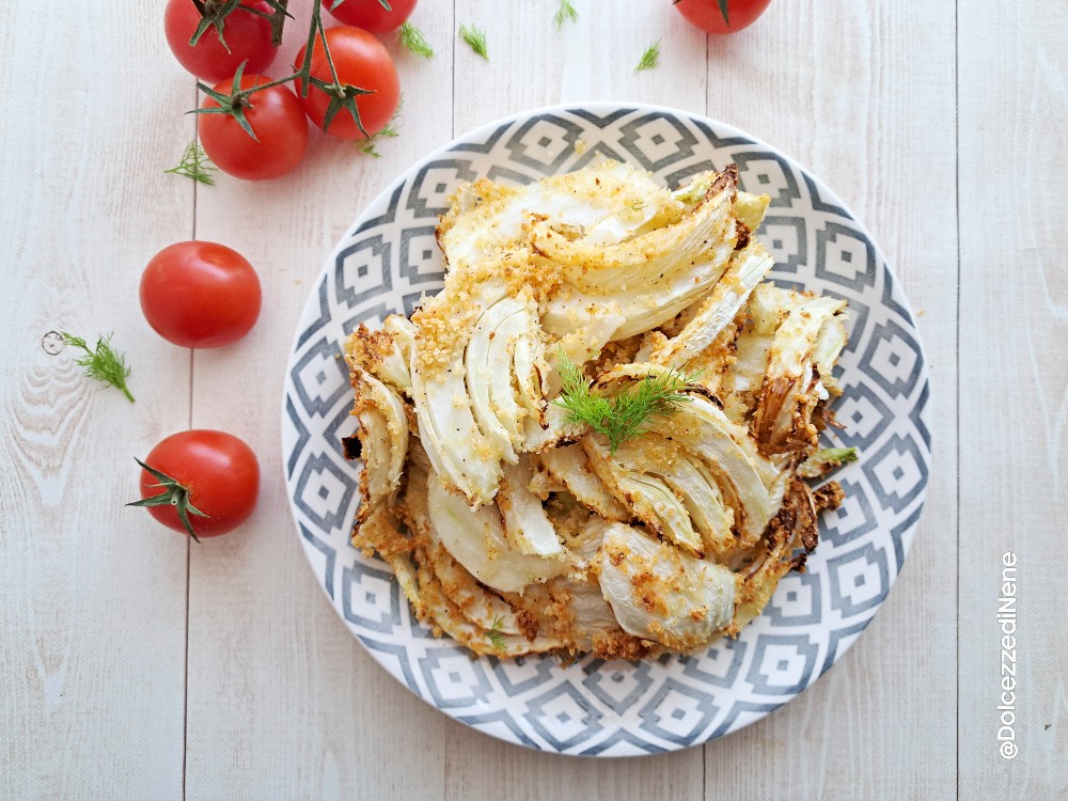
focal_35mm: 24
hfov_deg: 71.6
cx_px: 534
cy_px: 400
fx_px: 740
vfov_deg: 56.8
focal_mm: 5.23
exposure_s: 1/50
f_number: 1.8
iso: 100
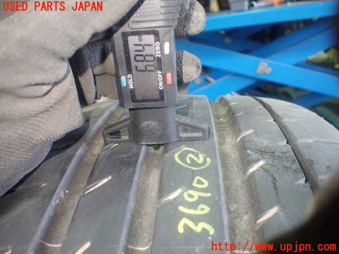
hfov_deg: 63.4
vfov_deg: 49.7
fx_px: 274
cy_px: 127
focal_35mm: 28
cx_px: 170
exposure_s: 1/30
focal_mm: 5.05
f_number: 2.2
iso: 500
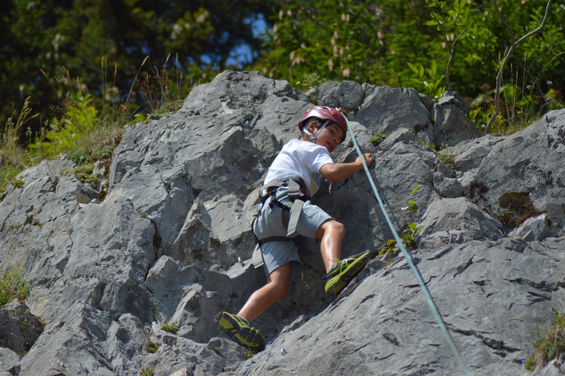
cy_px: 188
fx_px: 4234
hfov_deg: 7.6
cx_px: 282
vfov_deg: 5.1
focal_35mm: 270
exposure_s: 1/2000
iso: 200
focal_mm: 180
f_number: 4.5
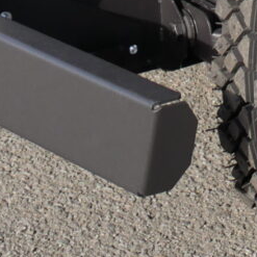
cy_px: -456
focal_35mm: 196
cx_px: 476
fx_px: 1646
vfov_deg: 7.9
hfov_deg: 8.5
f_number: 5.6
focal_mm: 19
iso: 200
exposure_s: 1/250
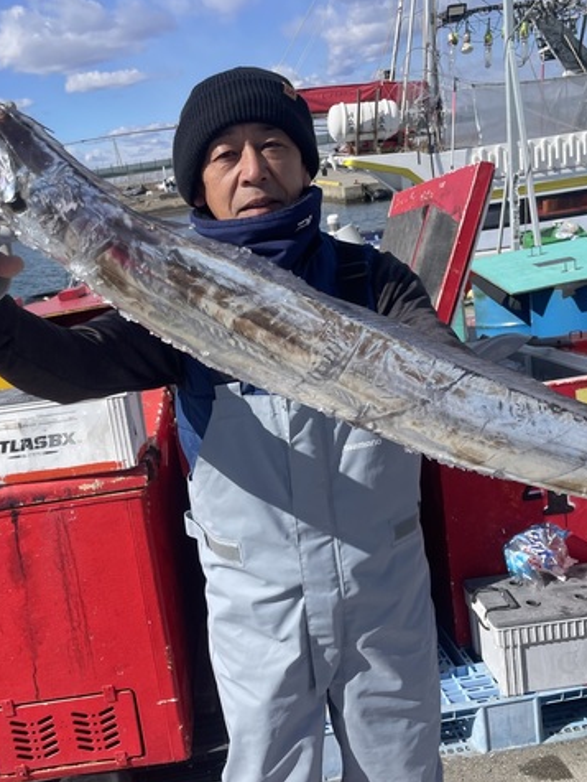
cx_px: 229
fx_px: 790
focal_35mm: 35
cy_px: 389
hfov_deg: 40.5
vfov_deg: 52.6
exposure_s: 1/3731
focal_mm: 4.2
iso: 32
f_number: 1.6
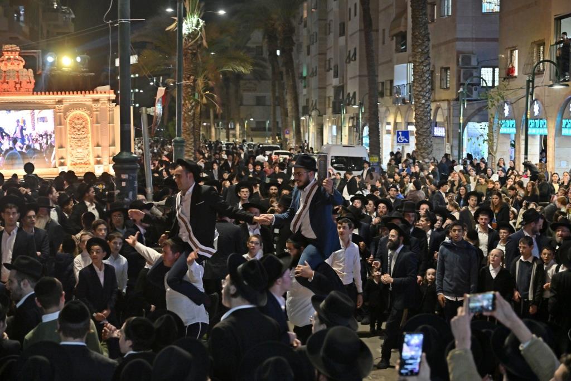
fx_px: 999
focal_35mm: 63
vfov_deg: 21.6
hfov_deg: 31.9
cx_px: 286
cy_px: 190
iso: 2000
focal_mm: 63
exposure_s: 1/125
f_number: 4
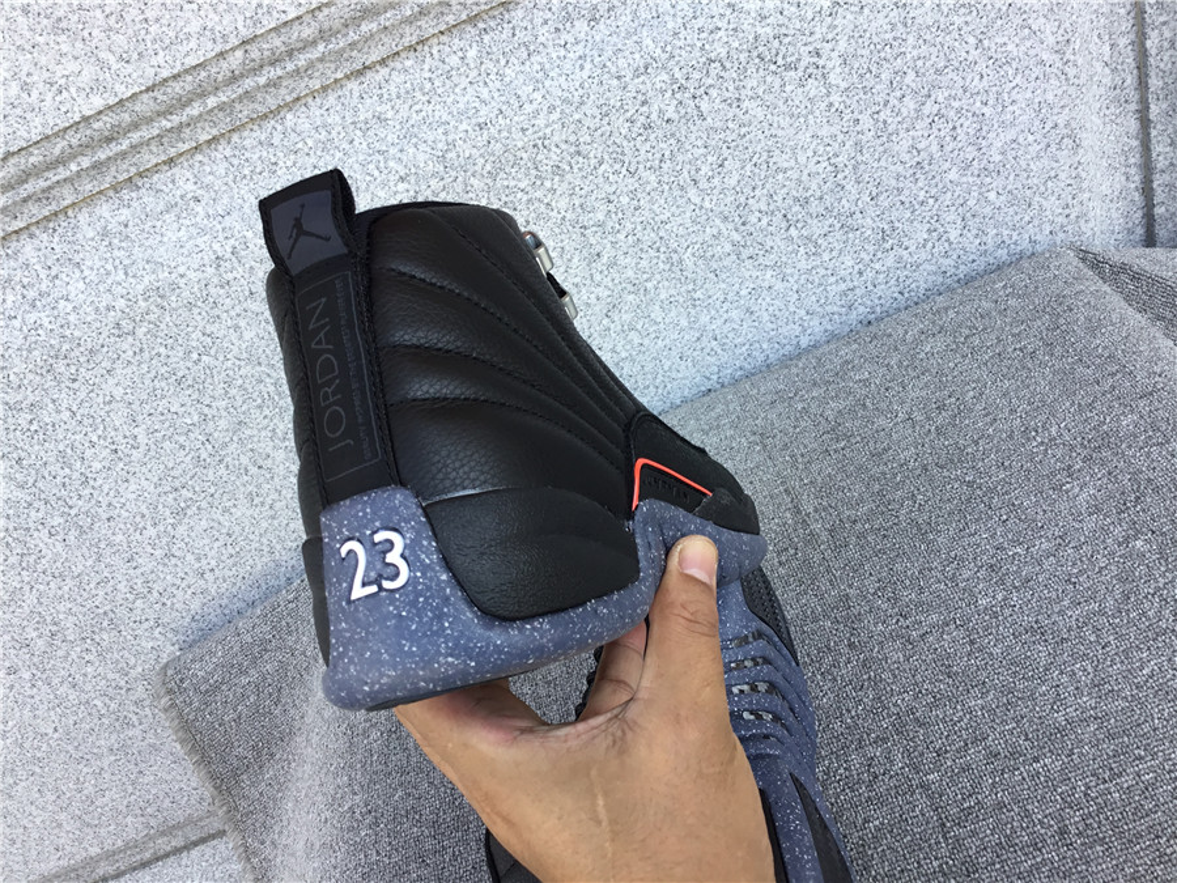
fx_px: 1054
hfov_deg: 58.4
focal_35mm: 31
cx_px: 588
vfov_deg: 45.4
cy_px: 442
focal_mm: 3.3
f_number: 2.4
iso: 25
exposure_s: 1/114
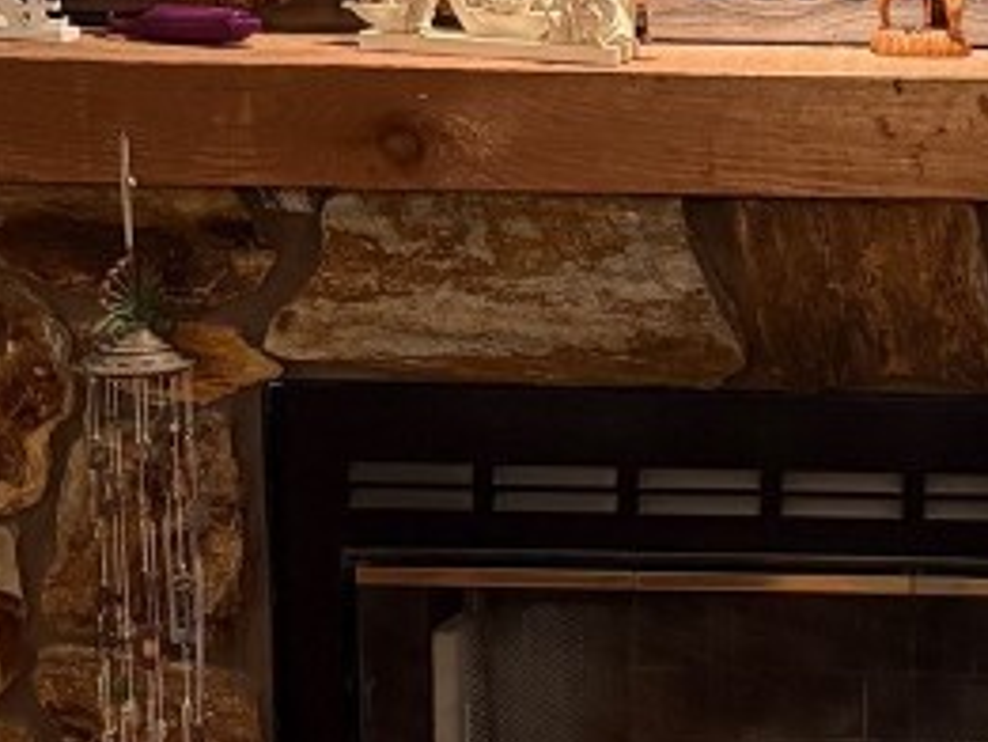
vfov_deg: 15.7
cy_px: 303
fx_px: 2684
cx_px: 946
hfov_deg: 20.3
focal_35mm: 94
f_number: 1.78
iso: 640
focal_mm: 6.76
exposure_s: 1/60
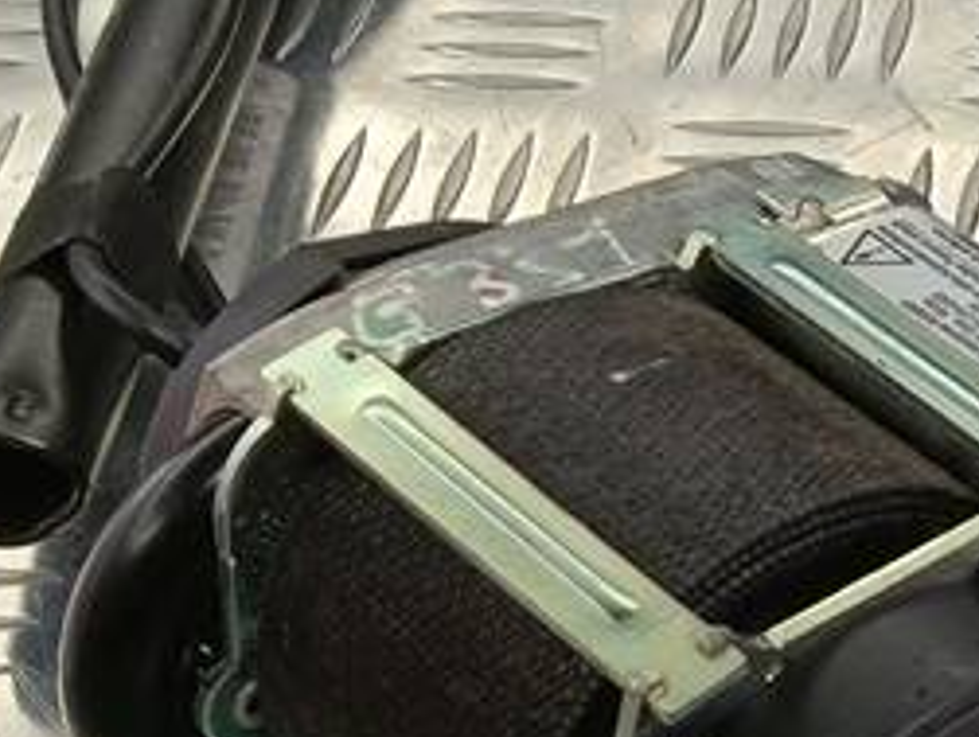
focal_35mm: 110
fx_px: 3115
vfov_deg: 13.4
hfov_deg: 16.6
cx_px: 1381
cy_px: 577
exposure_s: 1/50
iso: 108
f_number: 1.6
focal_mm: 4.11
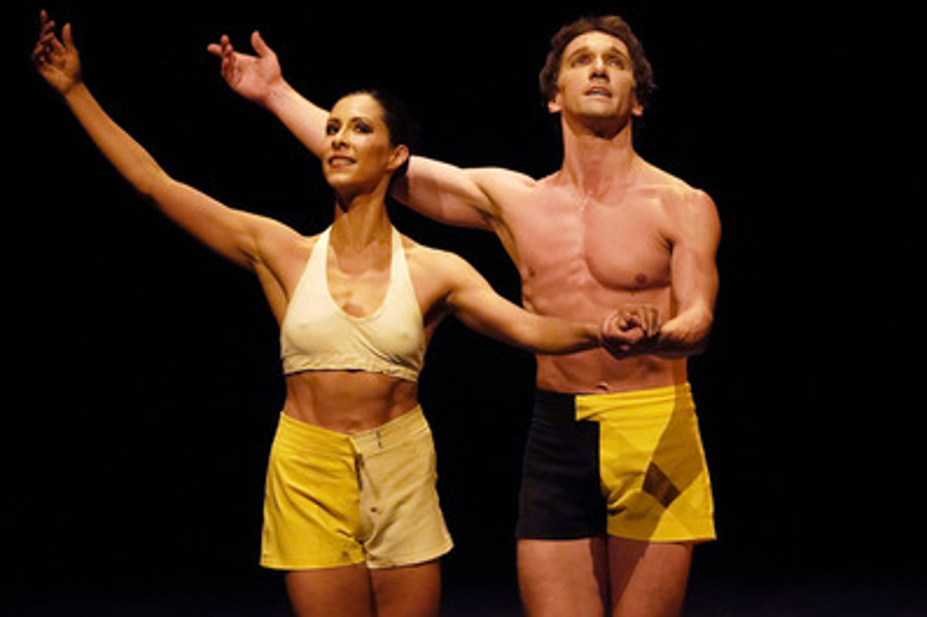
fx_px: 12452
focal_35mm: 484
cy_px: 283
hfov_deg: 4.3
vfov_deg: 2.8
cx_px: 442
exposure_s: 1/250
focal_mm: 426
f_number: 6.3
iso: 6400
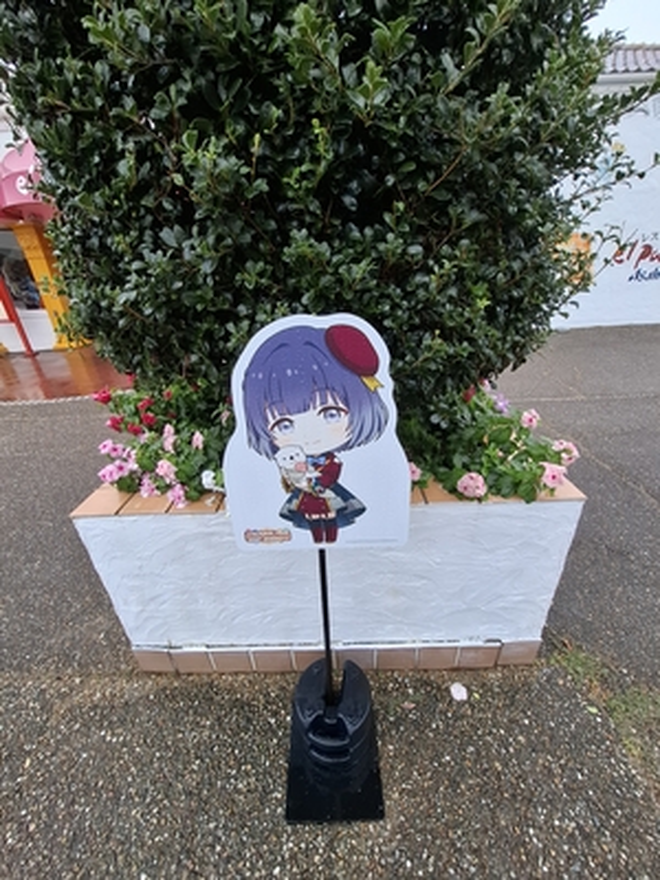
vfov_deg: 106.2
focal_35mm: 13
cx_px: 330
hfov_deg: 89.9
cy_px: 440
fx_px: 330
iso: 50
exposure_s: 1/100
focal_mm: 1.74
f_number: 2.2
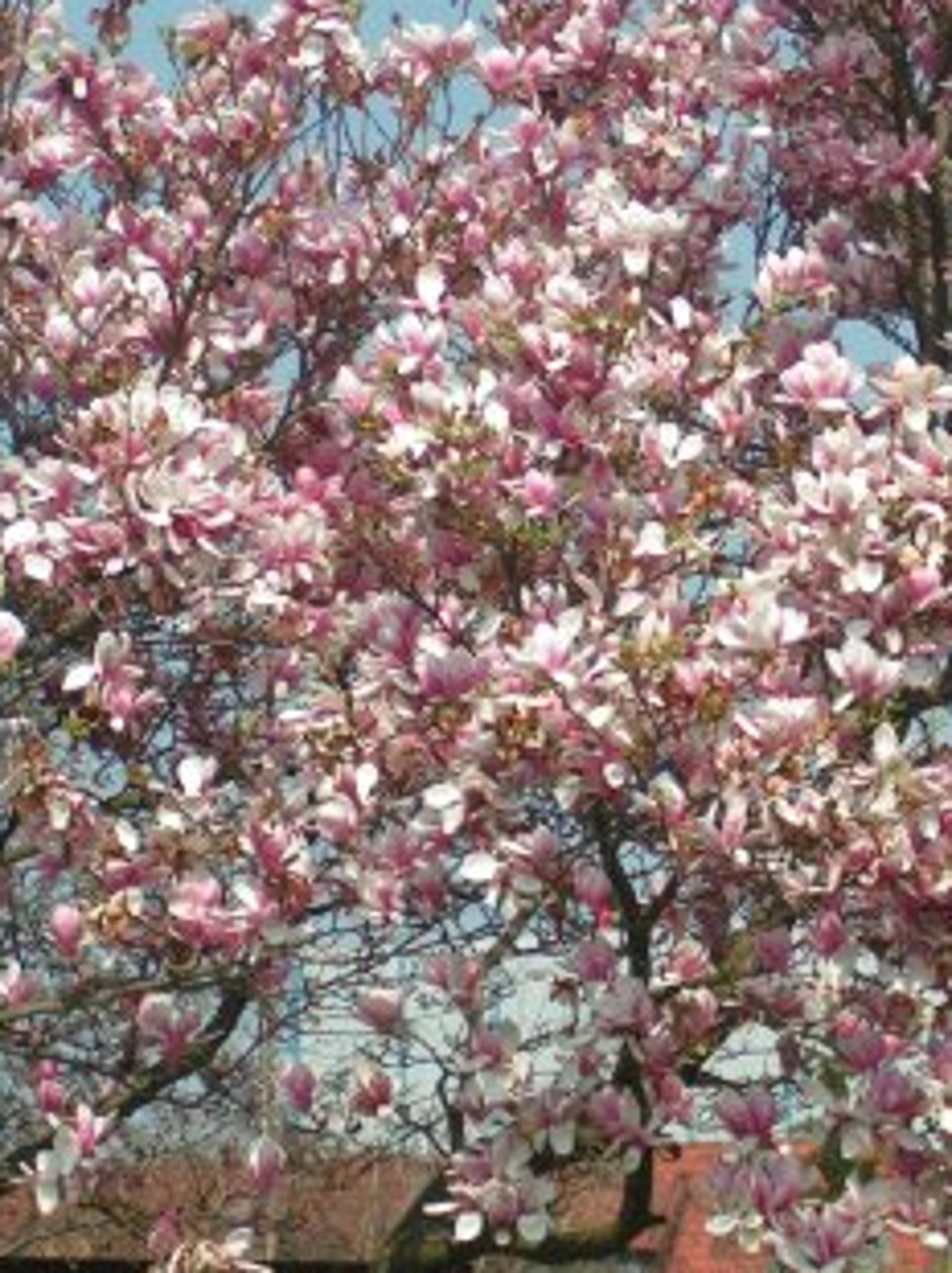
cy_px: 715
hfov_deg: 8.0
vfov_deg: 10.8
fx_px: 6756
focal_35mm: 184
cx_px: 776
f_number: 3.5
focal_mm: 16.6
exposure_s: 1/1000
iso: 50
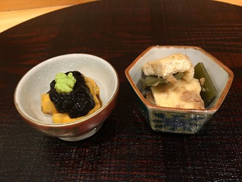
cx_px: 121
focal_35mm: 29
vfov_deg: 48.2
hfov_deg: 61.7
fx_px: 203
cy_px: 91
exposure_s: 1/15
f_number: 2.2
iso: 100
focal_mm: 4.15
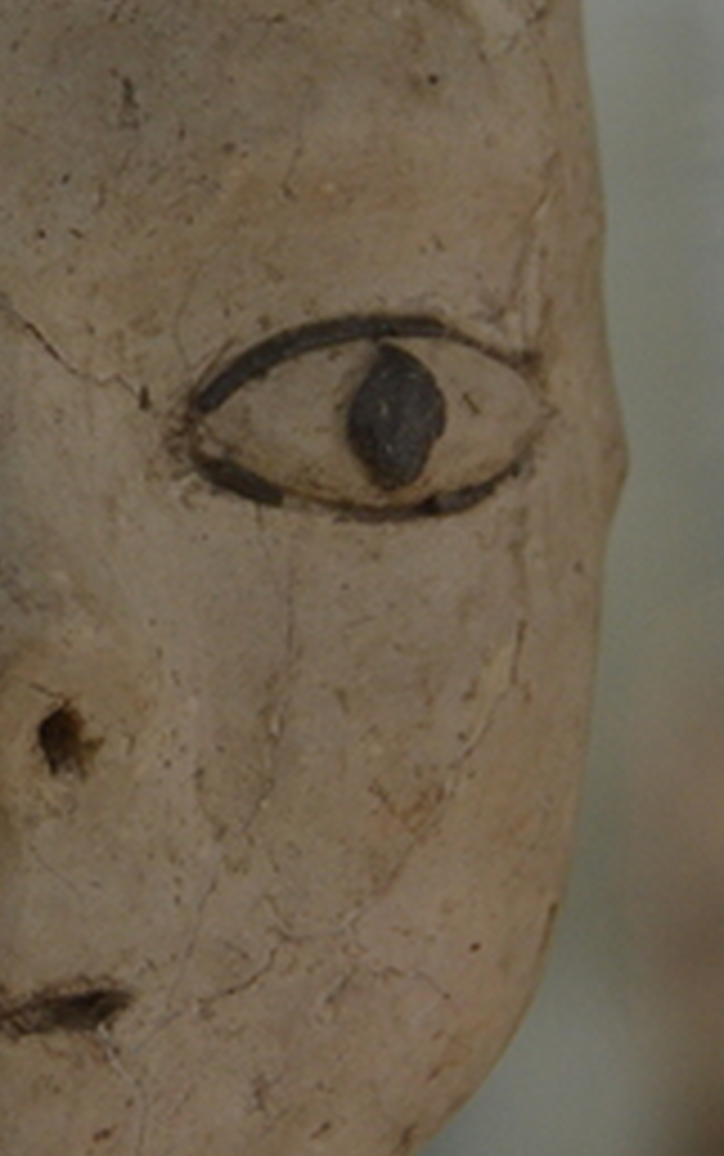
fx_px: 7690
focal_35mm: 244
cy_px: 333
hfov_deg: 5.4
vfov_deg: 8.6
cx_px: 31
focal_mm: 62
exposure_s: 1/200
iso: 1250
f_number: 4.8
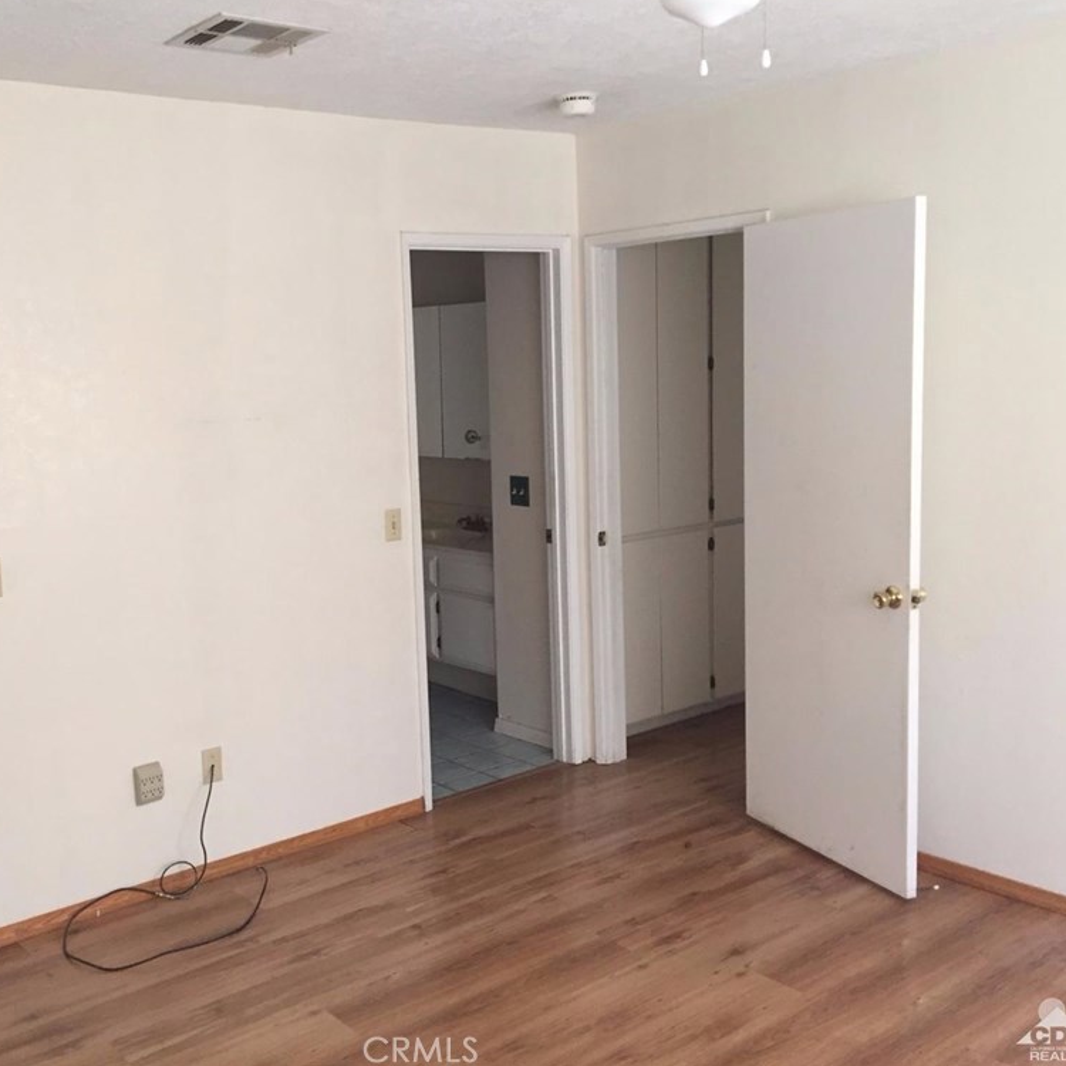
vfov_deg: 47.2
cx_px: 412
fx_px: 1219
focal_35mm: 35
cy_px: 525
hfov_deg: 46.9
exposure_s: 1/30
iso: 125
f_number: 2.2
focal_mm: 4.15
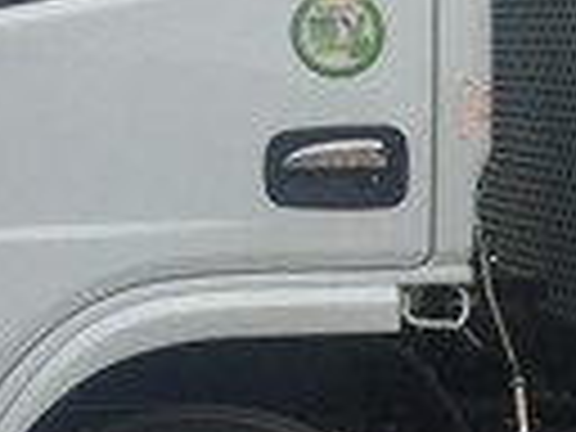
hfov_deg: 10.4
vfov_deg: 8.4
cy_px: 88
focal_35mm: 177
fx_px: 2945
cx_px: 1071
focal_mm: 4.15
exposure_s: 1/2326
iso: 32
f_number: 2.2
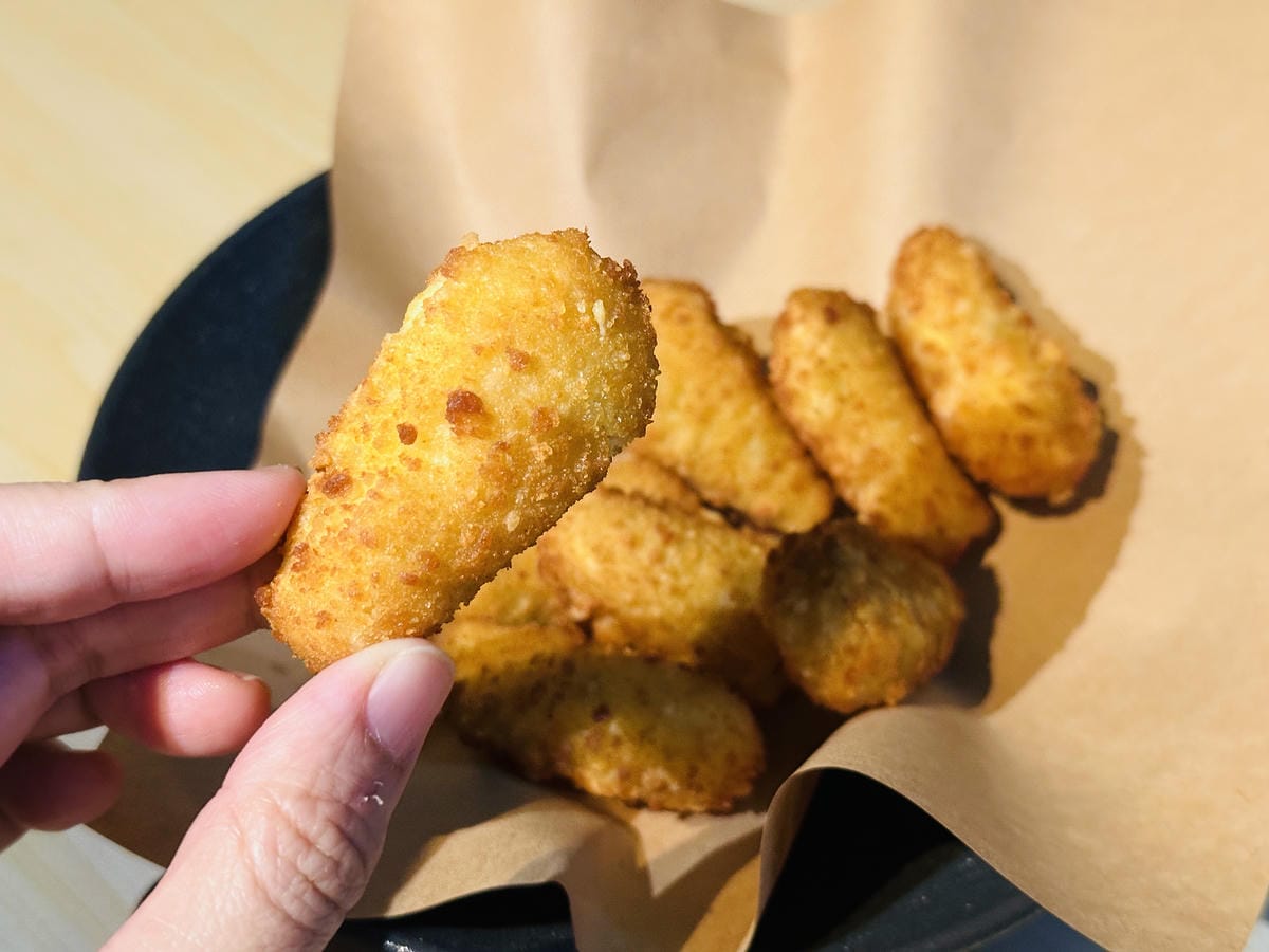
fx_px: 1760
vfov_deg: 30.3
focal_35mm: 48
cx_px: 634
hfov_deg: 39.7
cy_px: 476
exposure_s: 1/30
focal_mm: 6.86
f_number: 1.78
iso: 400
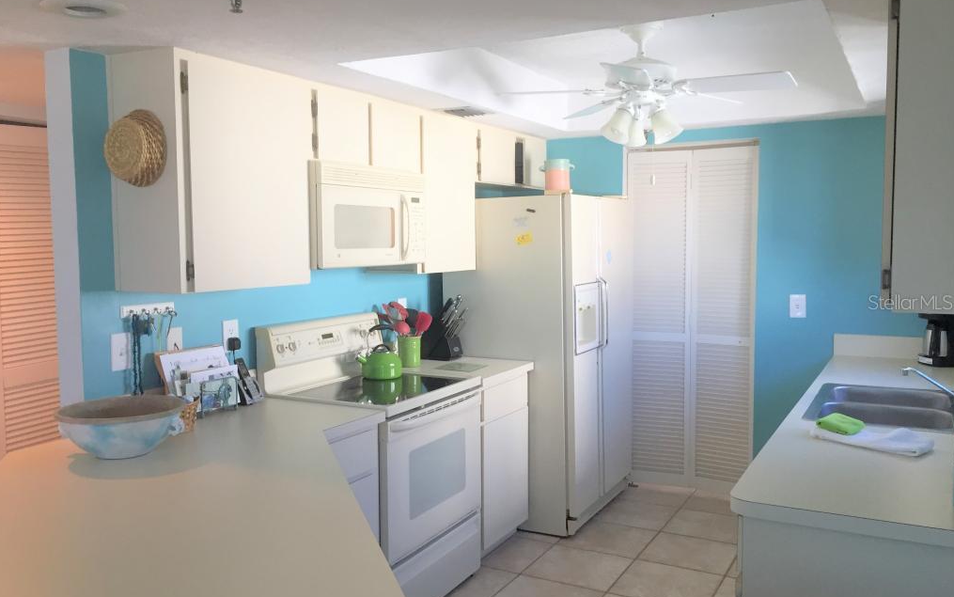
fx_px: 806
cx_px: 476
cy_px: 302
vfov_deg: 40.6
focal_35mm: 31
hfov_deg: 61.2
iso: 32
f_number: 2.2
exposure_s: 1/30
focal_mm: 4.15
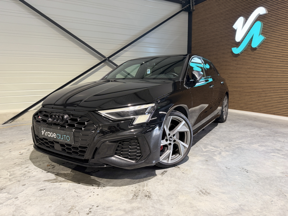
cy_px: 108
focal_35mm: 24
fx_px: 200
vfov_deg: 56.8
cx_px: 144
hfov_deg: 71.6
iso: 250
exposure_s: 1/50
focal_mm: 6.76
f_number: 1.78
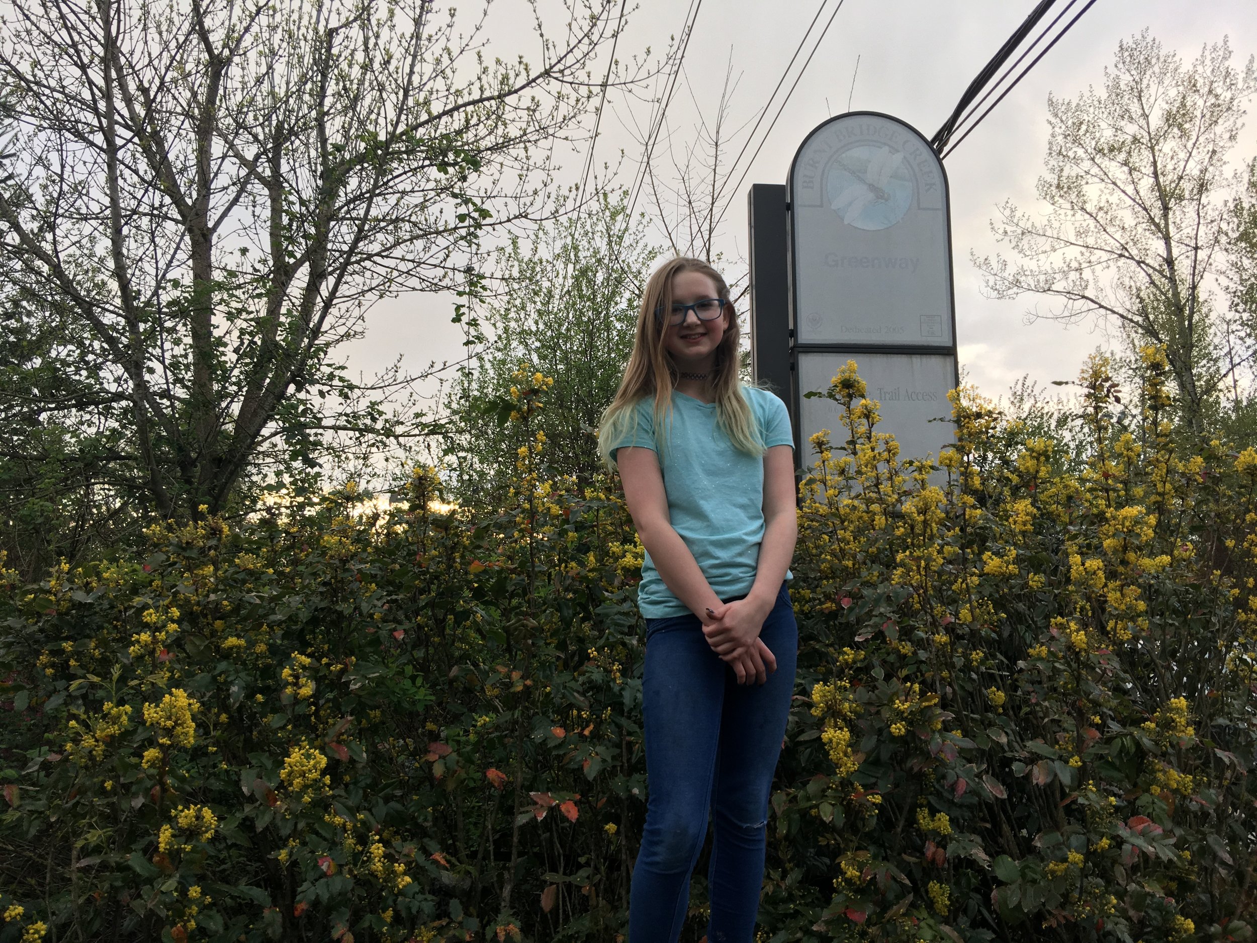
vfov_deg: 48.2
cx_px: 628
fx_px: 1053
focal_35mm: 29
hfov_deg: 61.7
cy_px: 472
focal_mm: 4.15
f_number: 2.2
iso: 32
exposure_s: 1/120
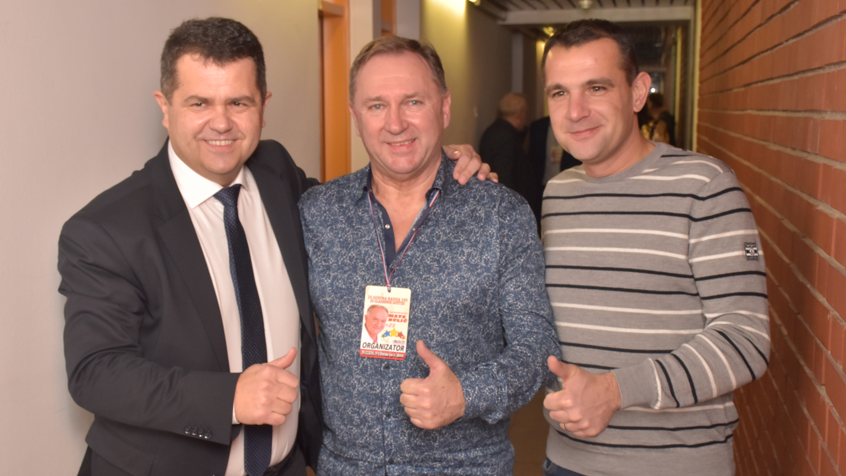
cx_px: 434
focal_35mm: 57
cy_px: 279
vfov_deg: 21.1
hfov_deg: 36.6
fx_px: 1279
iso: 1000
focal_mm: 34
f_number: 7.1
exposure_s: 1/200
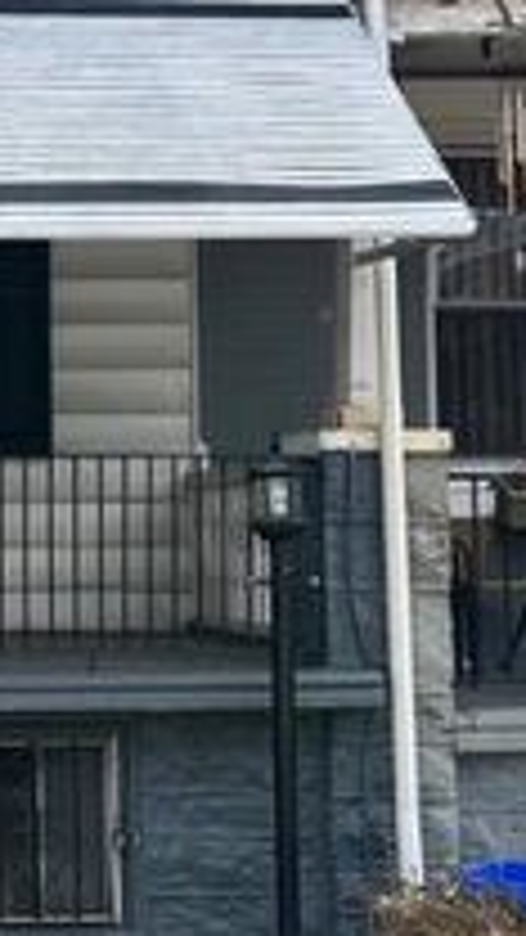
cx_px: -337
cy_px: 457
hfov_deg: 12.4
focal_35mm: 91
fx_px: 2256
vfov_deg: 23.4
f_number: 1.5
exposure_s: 1/1669
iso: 50
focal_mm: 5.7
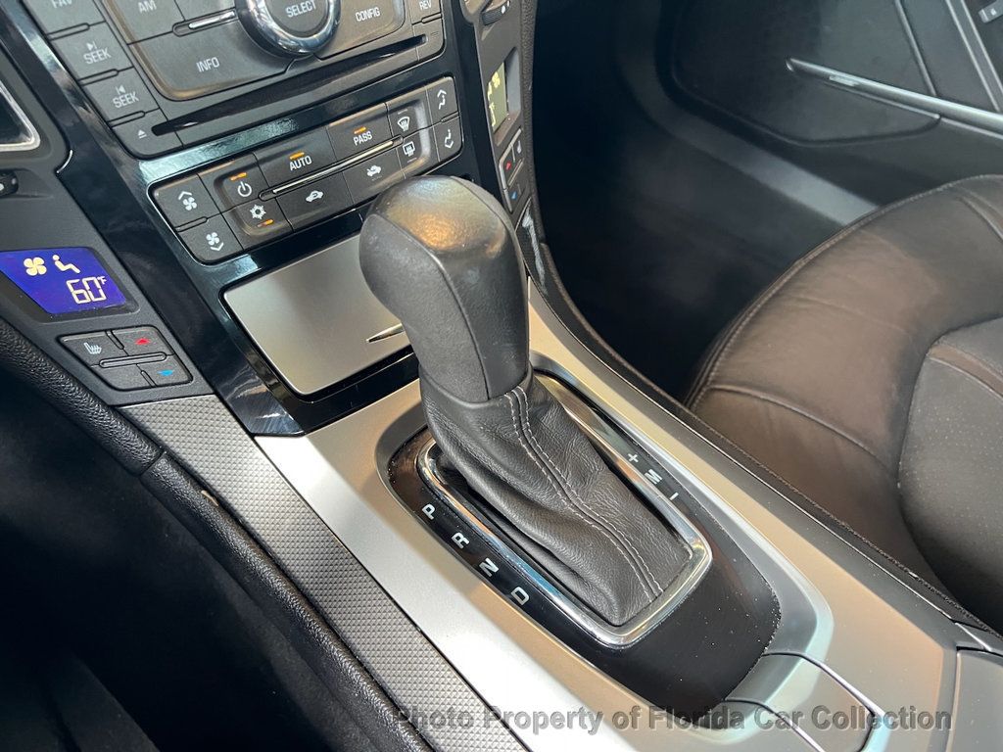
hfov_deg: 67.3
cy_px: 376
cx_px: 502
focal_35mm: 26
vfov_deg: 53.1
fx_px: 753
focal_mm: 5.7
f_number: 1.5
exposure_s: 1/60
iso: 320
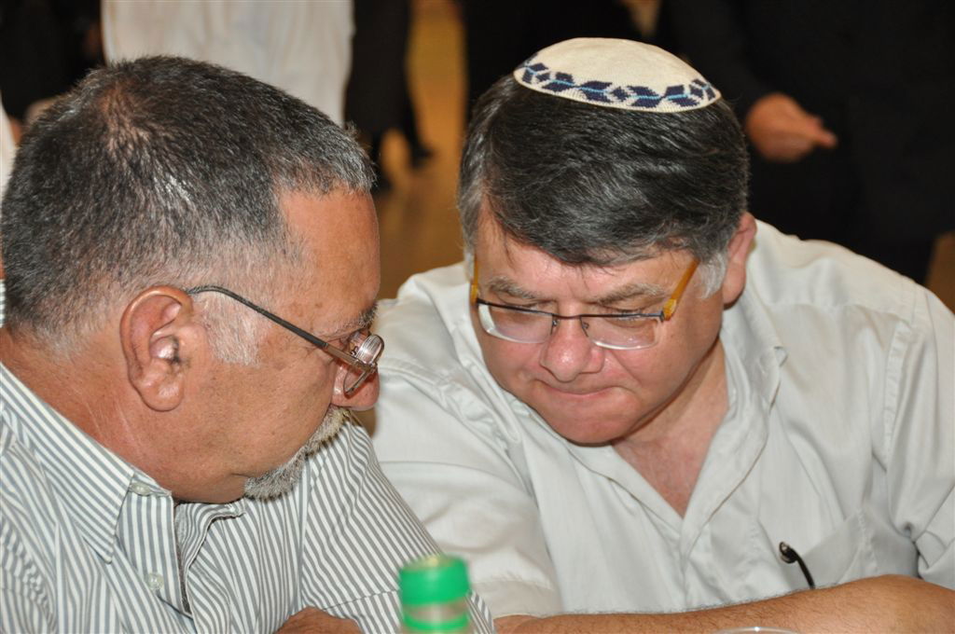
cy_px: 317
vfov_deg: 12.1
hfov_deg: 18.2
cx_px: 478
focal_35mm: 112
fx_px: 2981
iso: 800
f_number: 5
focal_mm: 75
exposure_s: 1/60
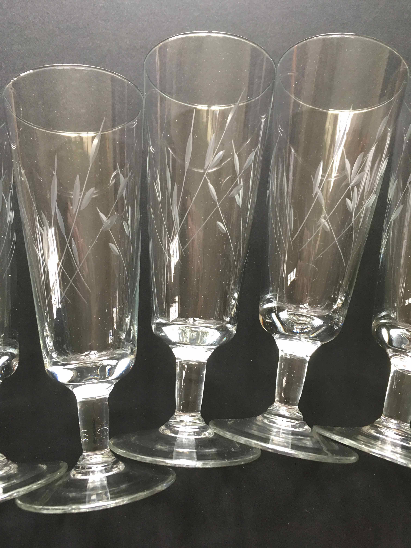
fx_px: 459
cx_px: 206
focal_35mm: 29
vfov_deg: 61.7
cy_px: 274
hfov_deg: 48.2
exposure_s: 1/33
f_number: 2.2
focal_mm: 4.15
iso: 125
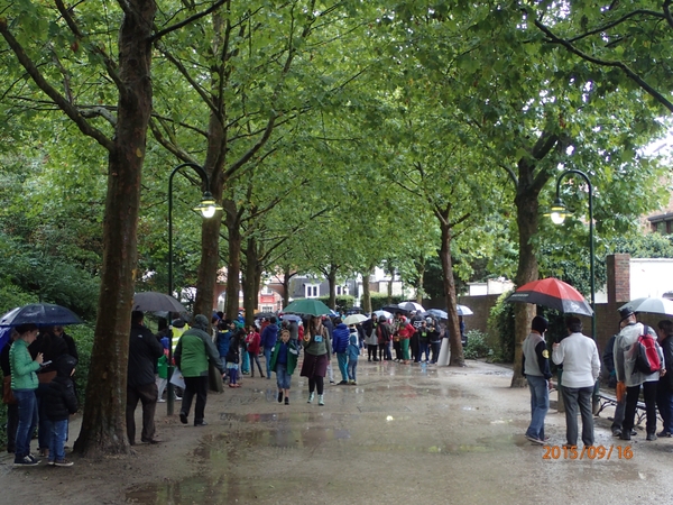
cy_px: 252
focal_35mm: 49
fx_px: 953
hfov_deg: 38.9
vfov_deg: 29.7
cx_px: 336
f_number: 3.2
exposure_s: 1/50
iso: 200
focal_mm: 8.99
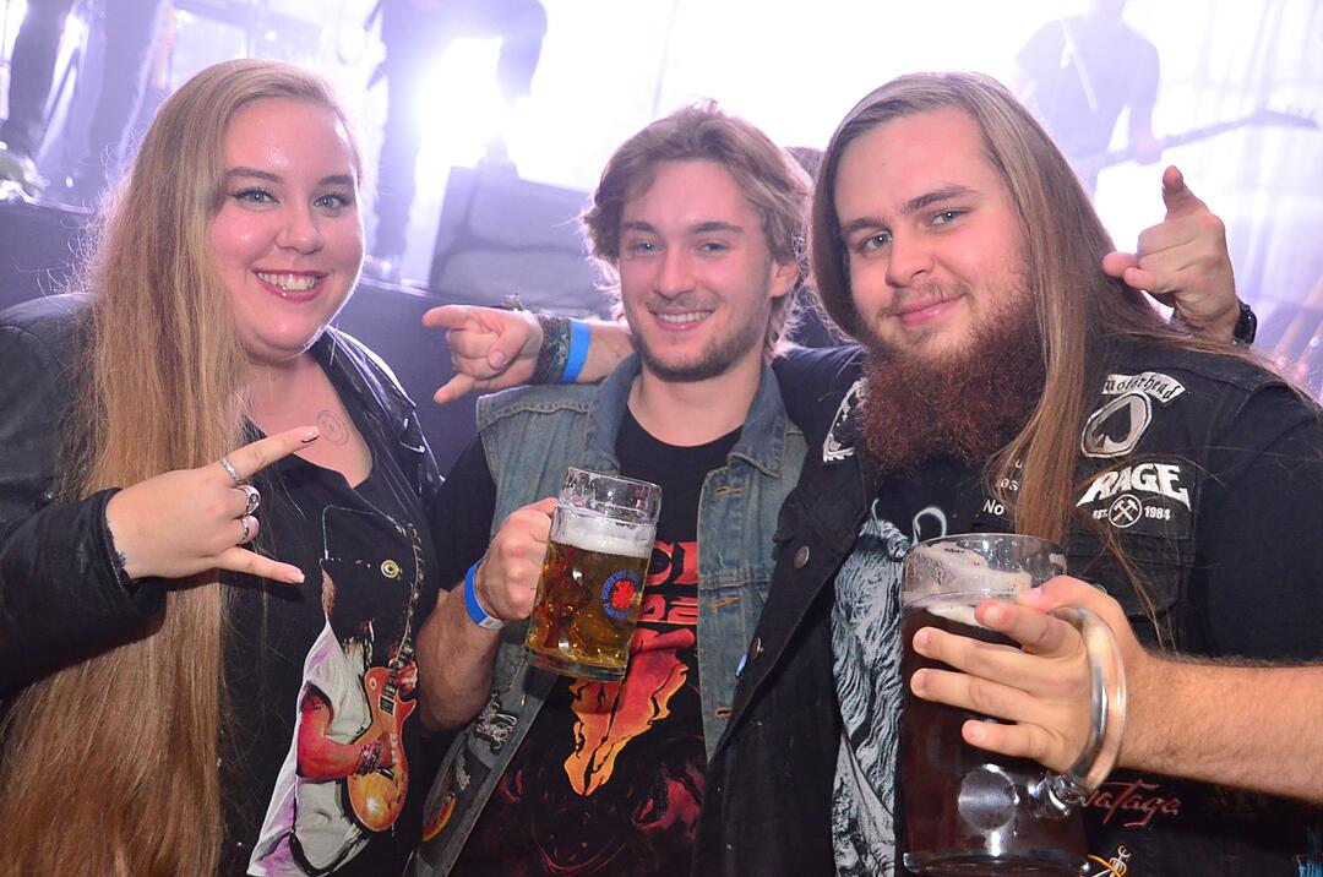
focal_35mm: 48
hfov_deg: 41.2
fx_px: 1761
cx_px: 662
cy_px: 438
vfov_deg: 28.0
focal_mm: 32
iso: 3200
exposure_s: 1/250
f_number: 5.6
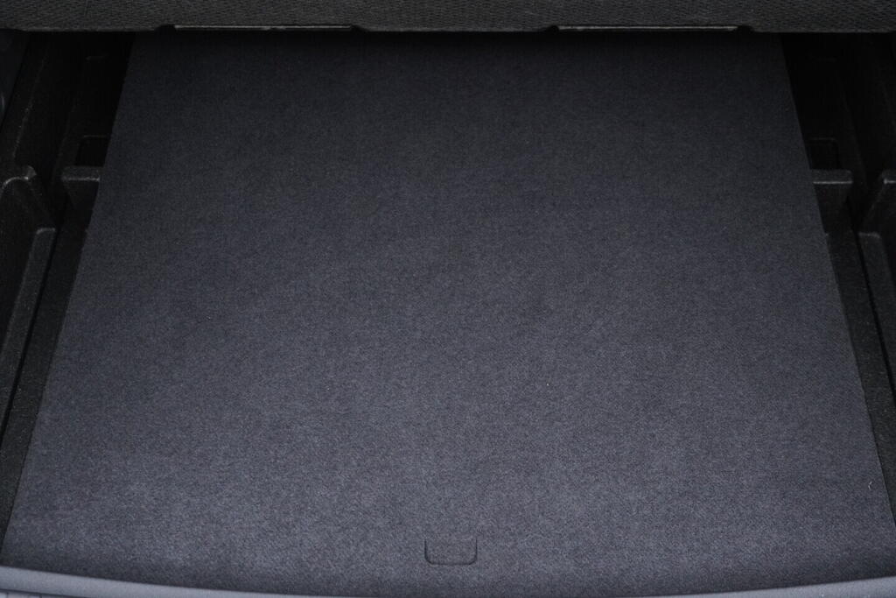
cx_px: 448
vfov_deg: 36.9
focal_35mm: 36
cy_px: 299
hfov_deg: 53.1
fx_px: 896
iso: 800
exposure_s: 1/40
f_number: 2.8
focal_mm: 24
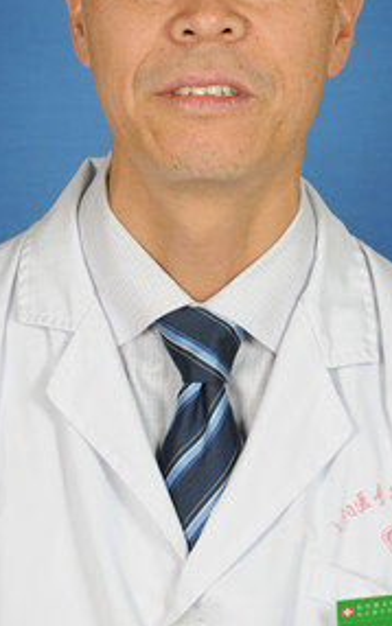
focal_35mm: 217
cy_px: 192
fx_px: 3706
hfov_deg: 6.1
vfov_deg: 9.7
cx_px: 215
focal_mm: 90
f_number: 9
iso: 200
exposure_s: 1/60
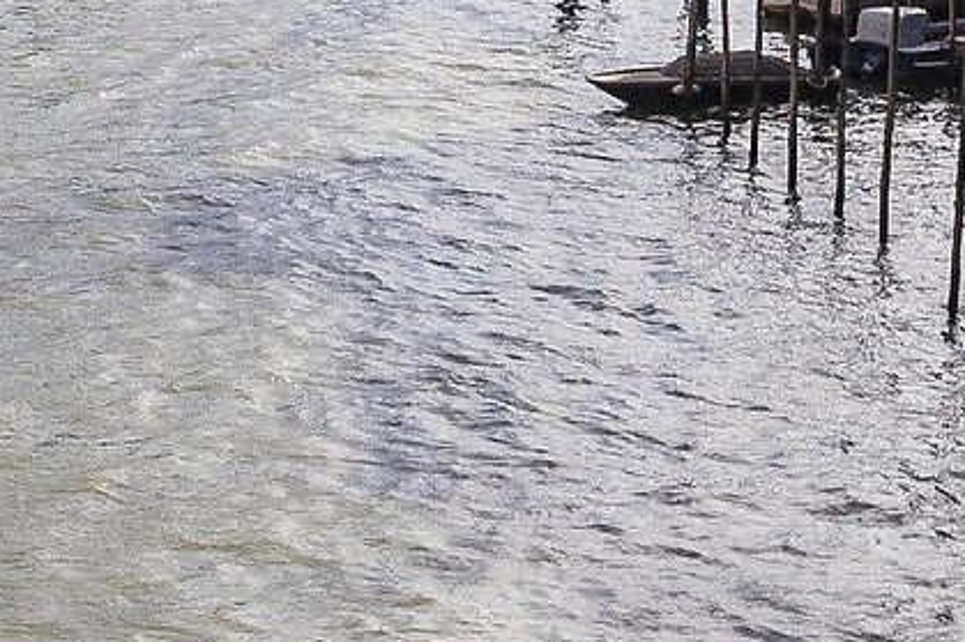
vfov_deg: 9.4
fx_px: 3831
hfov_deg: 13.9
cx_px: -189
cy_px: -235
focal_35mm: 143
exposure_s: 1/4000
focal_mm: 12
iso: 400
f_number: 3.2
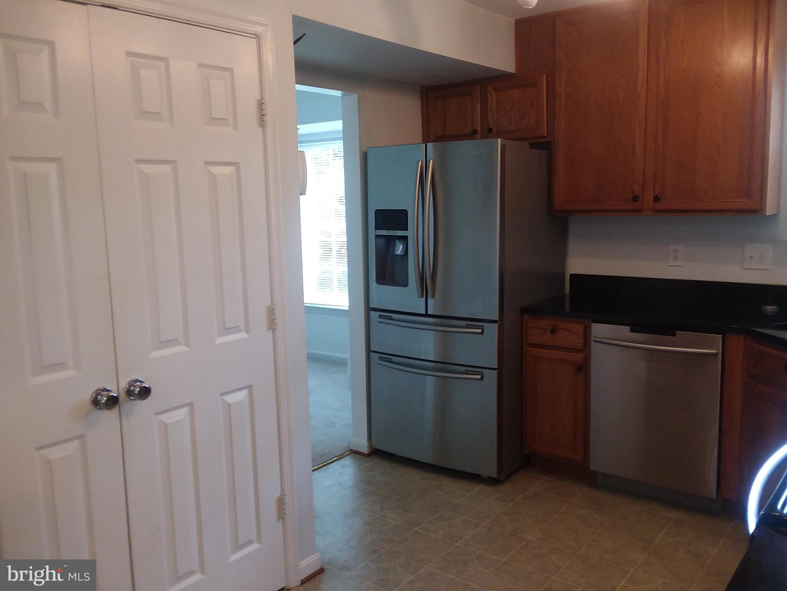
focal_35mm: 29
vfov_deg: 48.2
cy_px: 296
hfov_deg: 61.7
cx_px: 394
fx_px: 659
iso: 64
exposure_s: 1/30
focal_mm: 2.47
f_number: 1.9
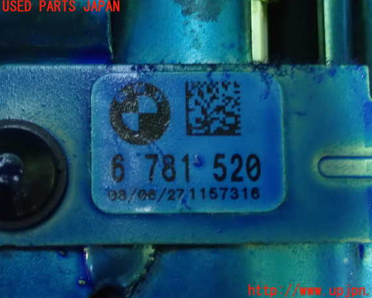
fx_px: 924
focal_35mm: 84
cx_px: 199
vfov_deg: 18.3
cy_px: 149
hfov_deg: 22.7
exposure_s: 1/15
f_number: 4.4
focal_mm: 14.41
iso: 1600
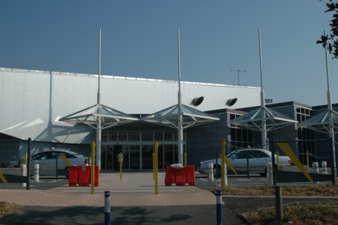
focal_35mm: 42
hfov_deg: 46.4
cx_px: 169
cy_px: 112
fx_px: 394
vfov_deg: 31.8
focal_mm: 28
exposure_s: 1/500
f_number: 11
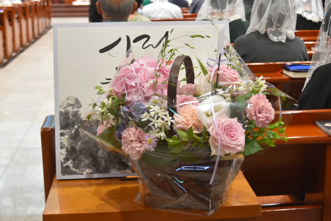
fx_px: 557
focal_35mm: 61
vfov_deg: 22.4
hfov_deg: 33.1
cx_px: 178
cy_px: 97
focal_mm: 35
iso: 1600
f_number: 4.5
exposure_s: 1/60
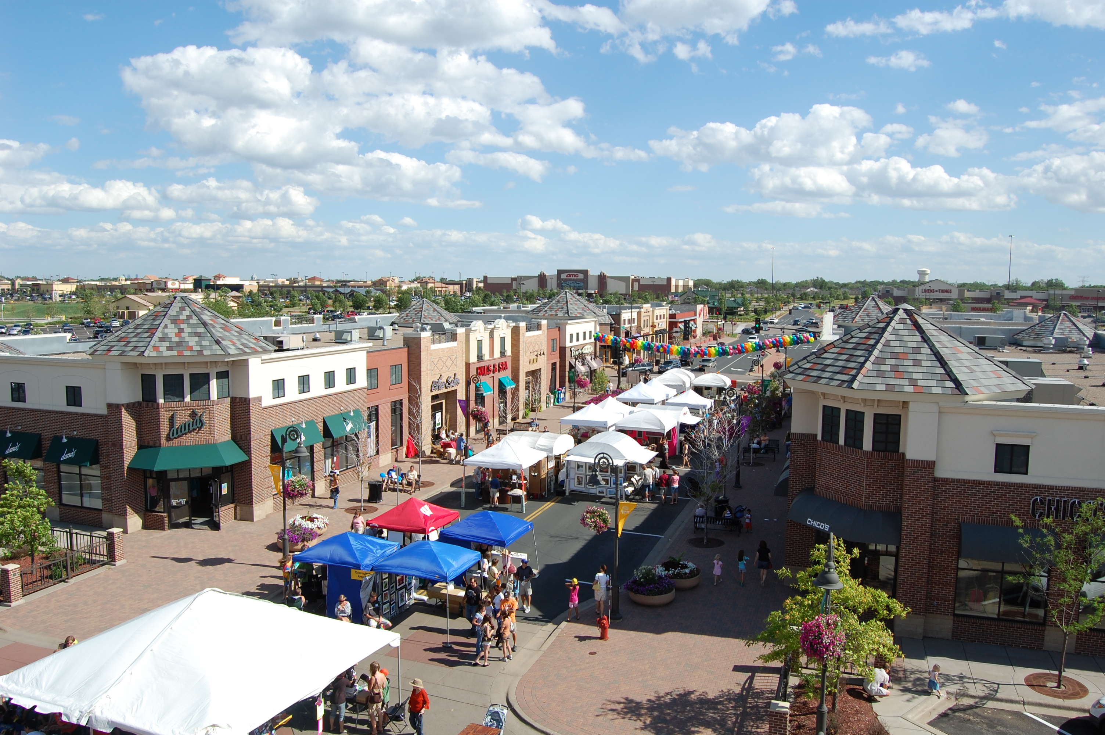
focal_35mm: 27
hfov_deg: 67.4
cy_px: 368
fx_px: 828
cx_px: 552
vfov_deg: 47.8
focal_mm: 18
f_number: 9
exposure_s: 1/320
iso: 200
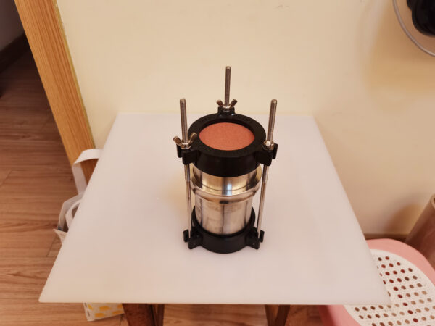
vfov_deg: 53.1
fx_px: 327
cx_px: 218
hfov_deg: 67.3
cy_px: 163
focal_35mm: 26
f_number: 1.8
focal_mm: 5.58
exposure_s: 1/50
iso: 400
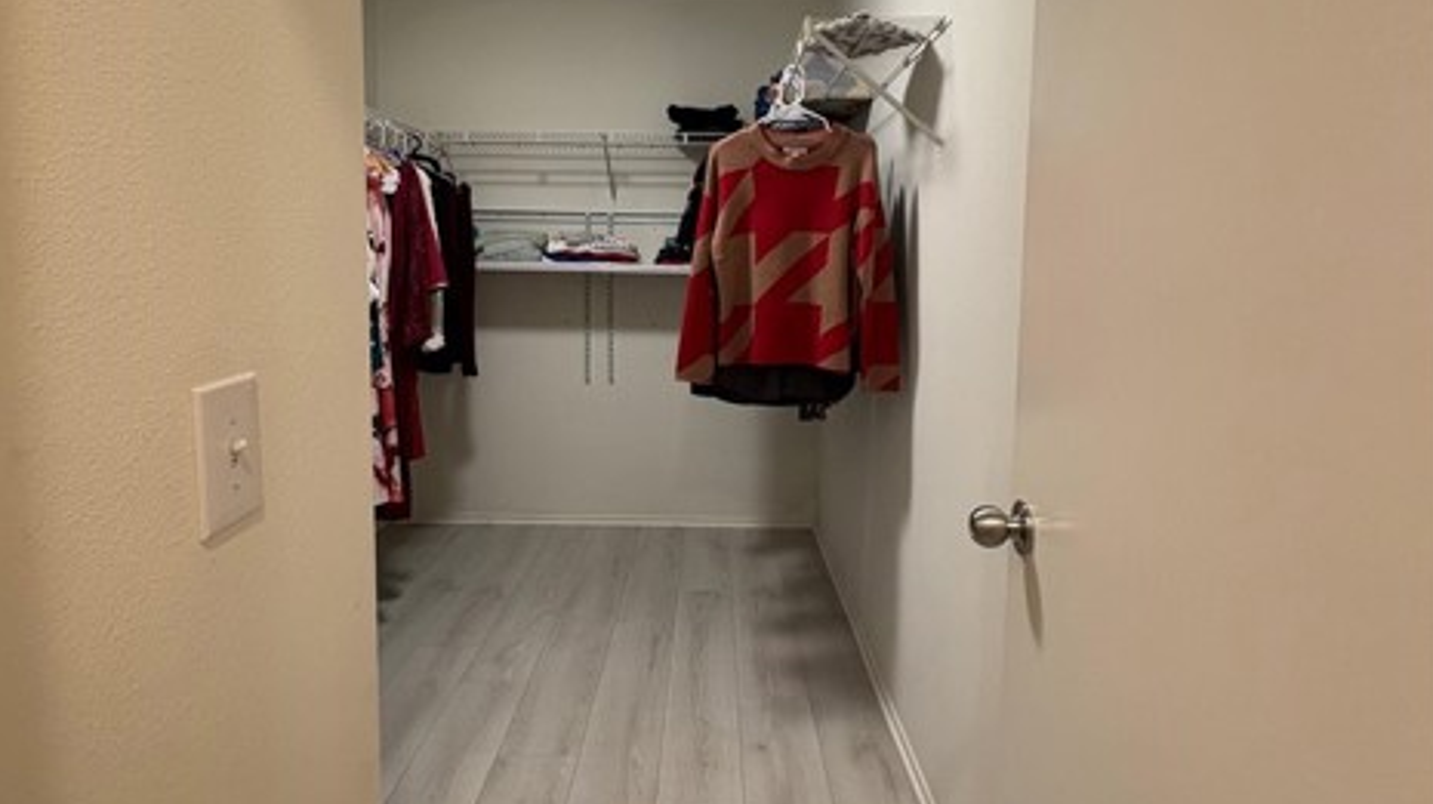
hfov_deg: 83.9
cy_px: 327
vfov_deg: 53.2
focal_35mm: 21
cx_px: 709
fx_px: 798
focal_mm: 2.22
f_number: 2.2
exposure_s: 1/60
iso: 320
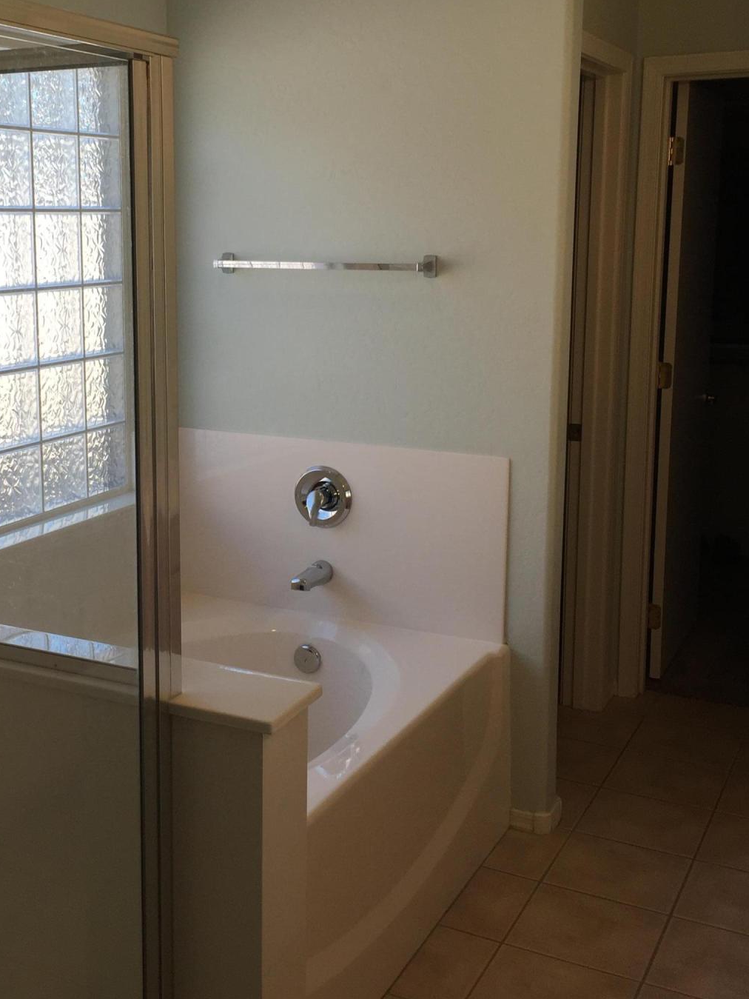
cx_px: 215
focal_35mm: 43
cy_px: 437
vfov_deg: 43.8
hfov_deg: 33.1
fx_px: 1240
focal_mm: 4.15
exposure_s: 1/184
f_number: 2.2
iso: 32
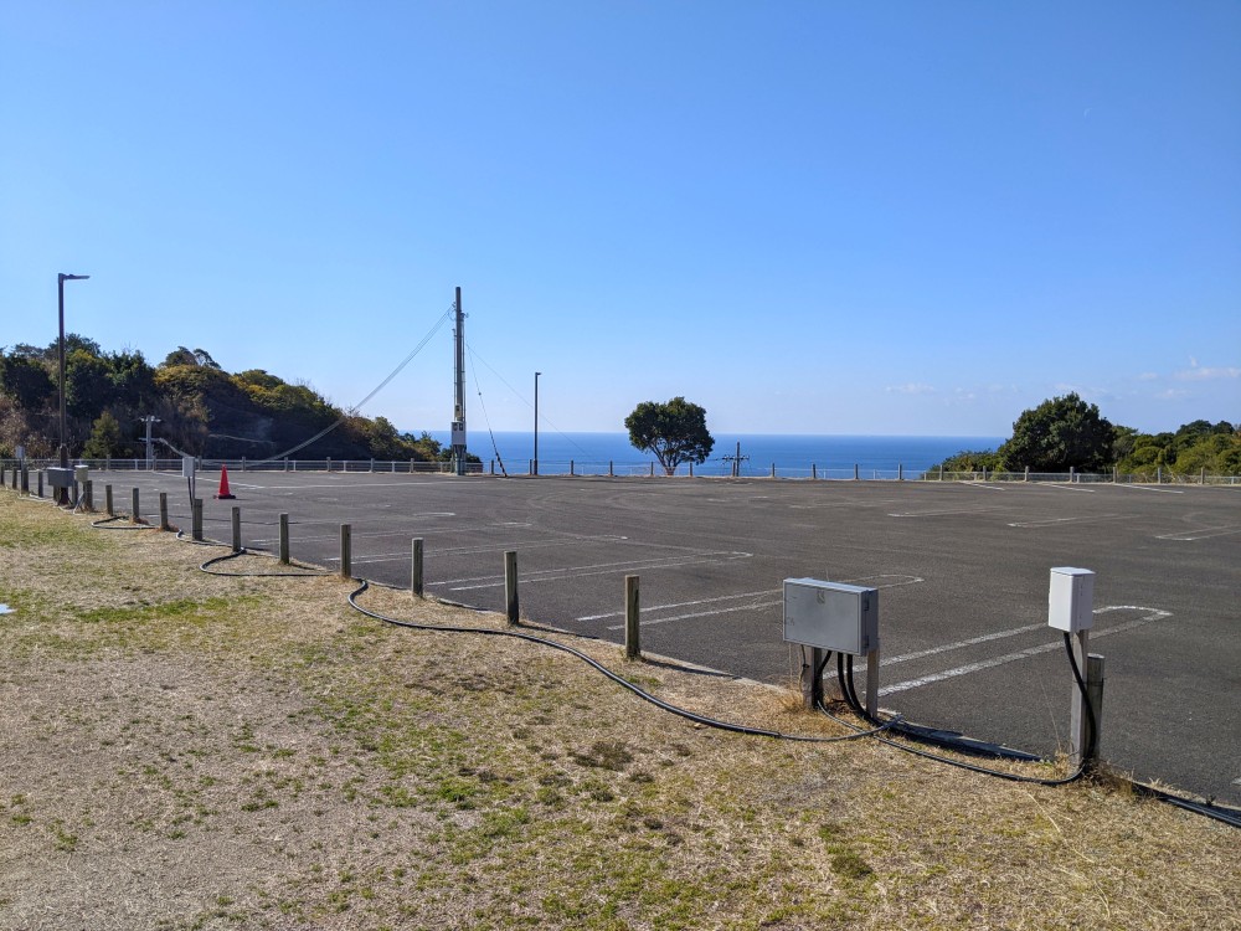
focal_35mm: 27
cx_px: 620
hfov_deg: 65.3
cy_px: 466
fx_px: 968
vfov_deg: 51.4
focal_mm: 4.44
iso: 62
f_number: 1.8
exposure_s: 1/4695
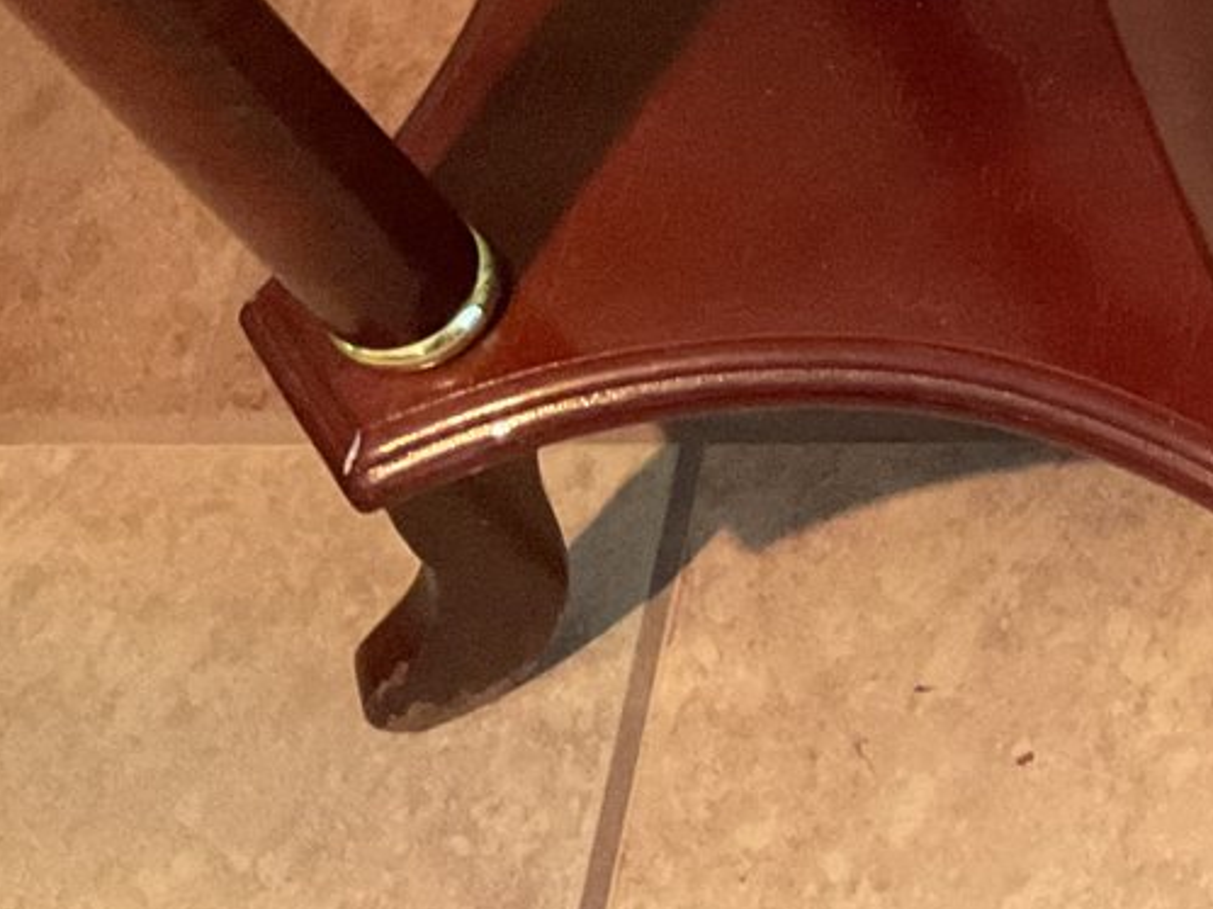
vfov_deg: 16.3
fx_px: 3083
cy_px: -67
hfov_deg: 19.4
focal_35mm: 88
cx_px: 1820
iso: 640
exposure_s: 1/30
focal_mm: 3
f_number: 1.8
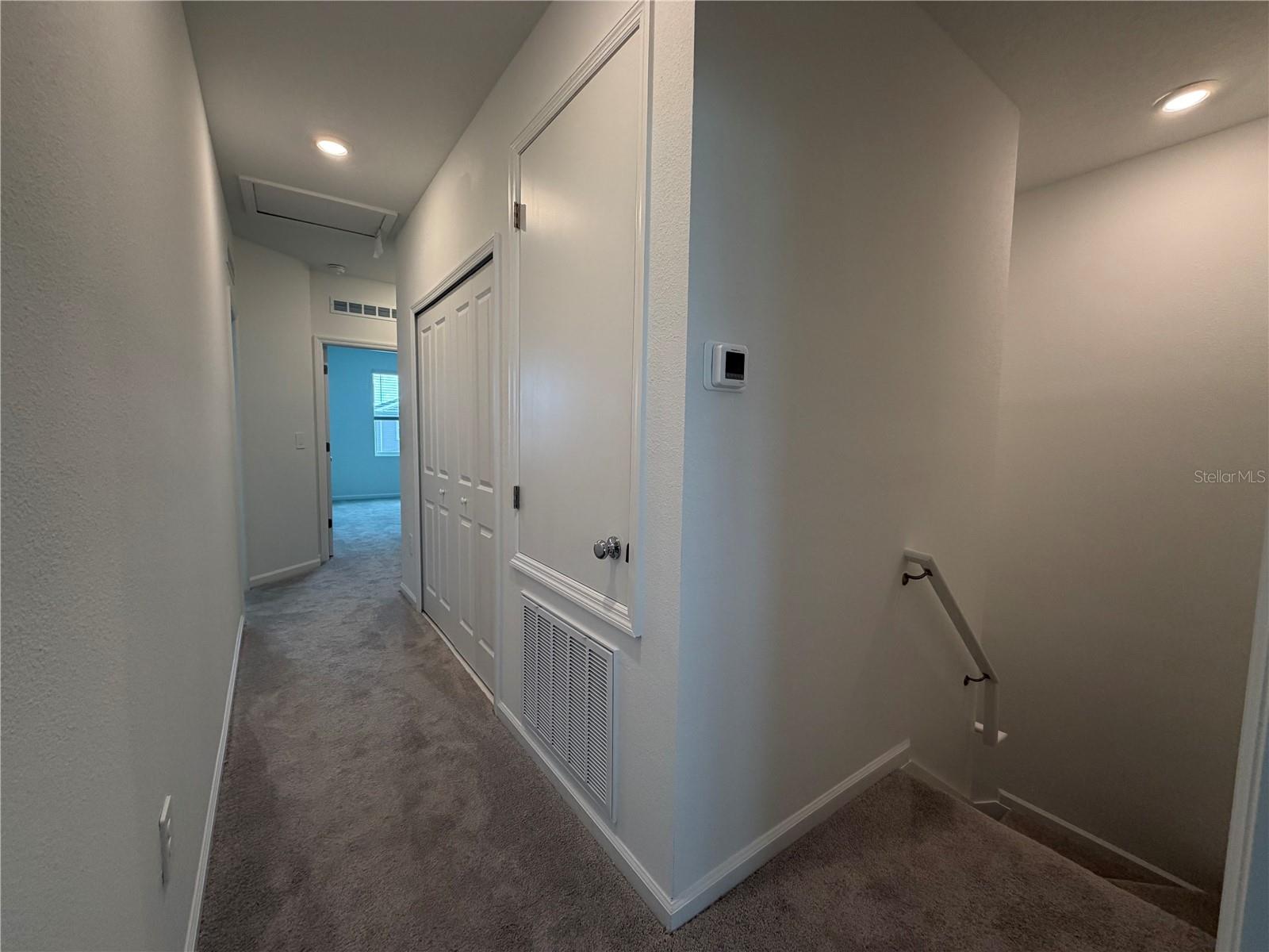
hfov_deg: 102.1
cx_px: 634
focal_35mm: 14
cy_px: 476
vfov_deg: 85.7
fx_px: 513
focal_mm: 2.22
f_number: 2.2
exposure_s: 1/120
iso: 160
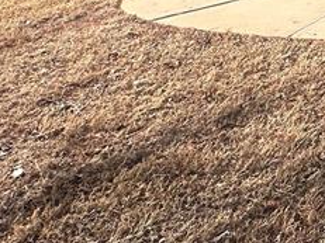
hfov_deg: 22.1
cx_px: 554
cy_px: -108
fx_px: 582
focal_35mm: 62
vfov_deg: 20.6
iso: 50
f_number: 2.2
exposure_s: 1/1125
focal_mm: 2.22
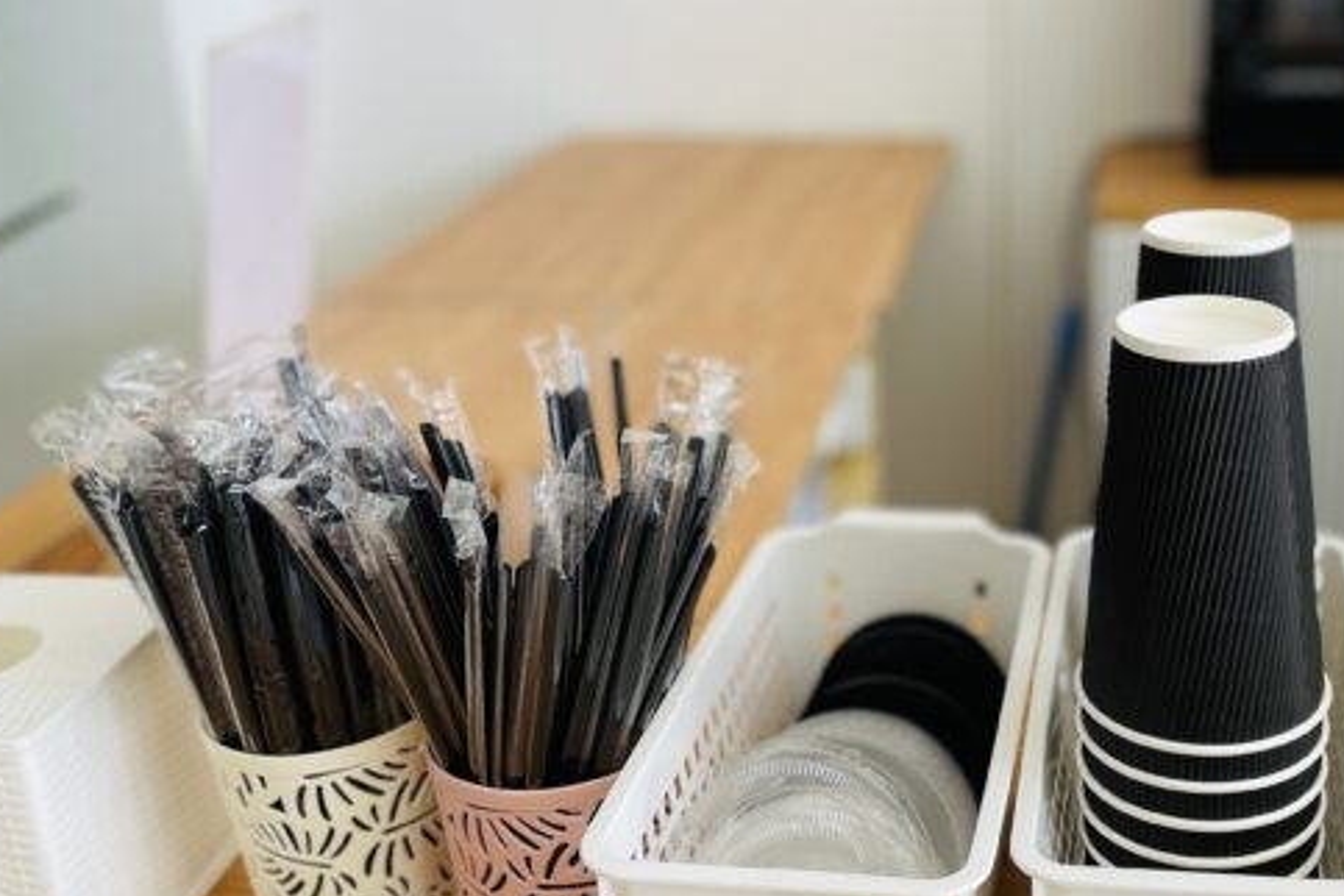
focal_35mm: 43
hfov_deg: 44.2
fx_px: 1605
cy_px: 351
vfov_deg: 31.1
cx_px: 982
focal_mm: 4.2
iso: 40
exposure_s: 1/121
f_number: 1.6
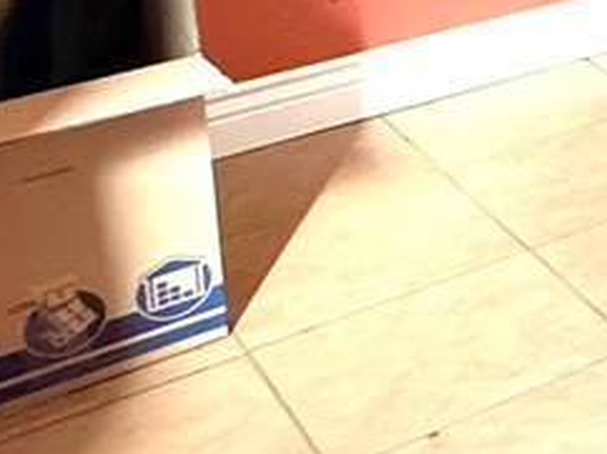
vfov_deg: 14.8
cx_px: 1352
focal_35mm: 89
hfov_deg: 15.4
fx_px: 1559
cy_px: -326
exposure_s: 1/60
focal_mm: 2.22
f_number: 2.2
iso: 640
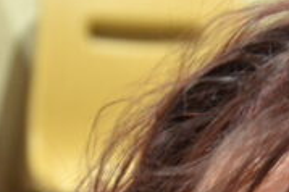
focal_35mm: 305
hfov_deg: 6.6
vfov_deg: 4.4
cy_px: 366
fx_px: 2446
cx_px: 471
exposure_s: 1/15
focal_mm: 52
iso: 2000
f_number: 5
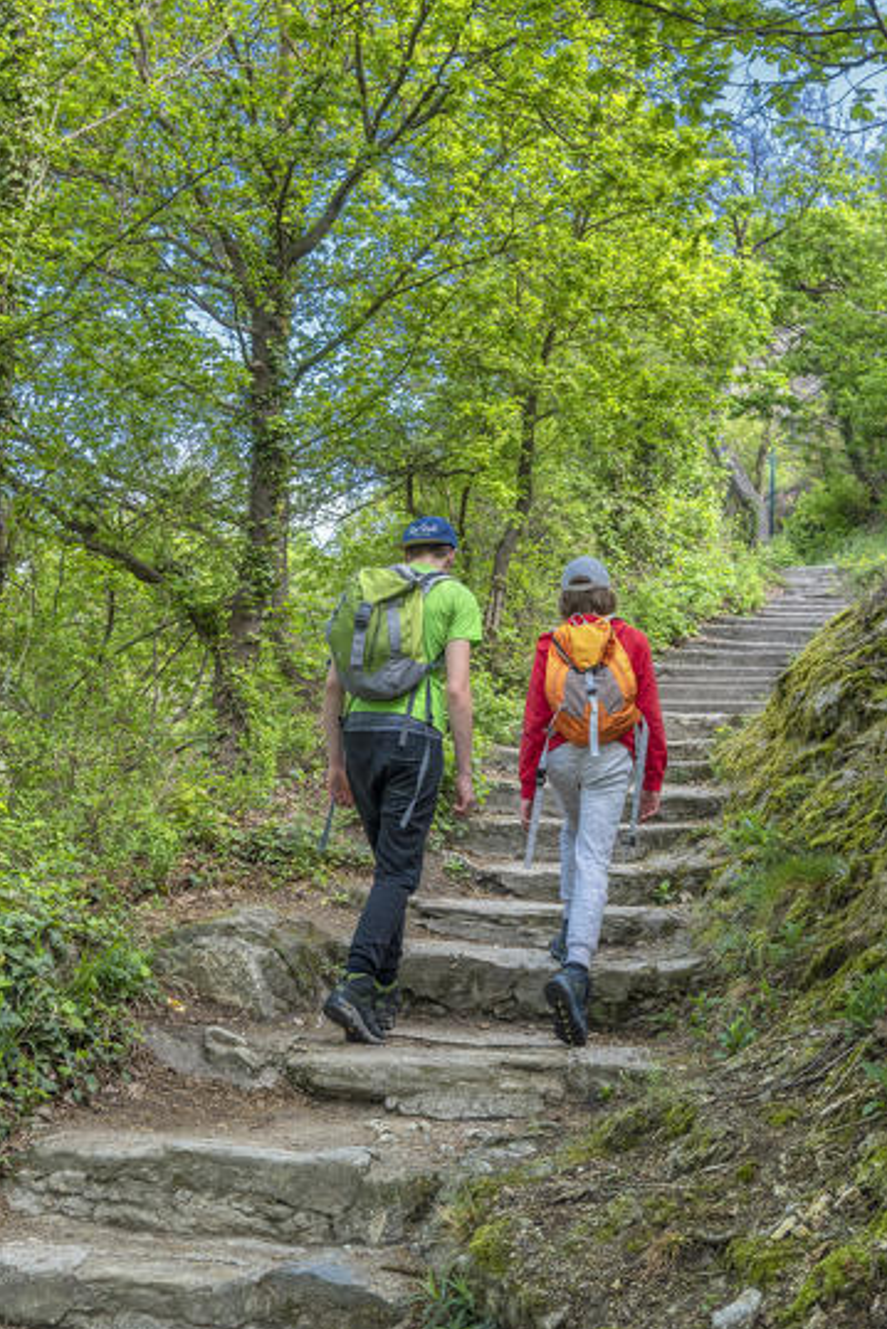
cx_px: 469
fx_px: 1810
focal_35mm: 49
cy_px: 621
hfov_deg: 27.5
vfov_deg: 40.3
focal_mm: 44
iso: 400
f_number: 8
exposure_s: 1/160
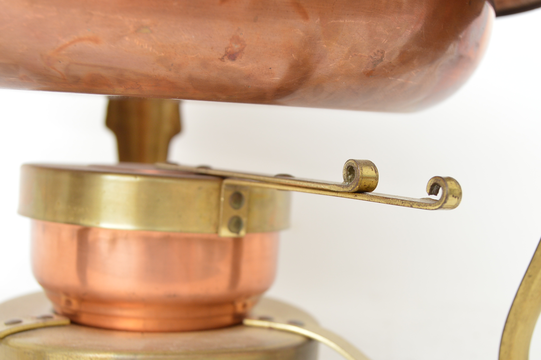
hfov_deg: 35.7
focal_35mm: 56
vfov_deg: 24.0
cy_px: 252
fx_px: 841
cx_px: 272
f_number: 5
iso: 200
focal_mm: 24
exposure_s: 1/160
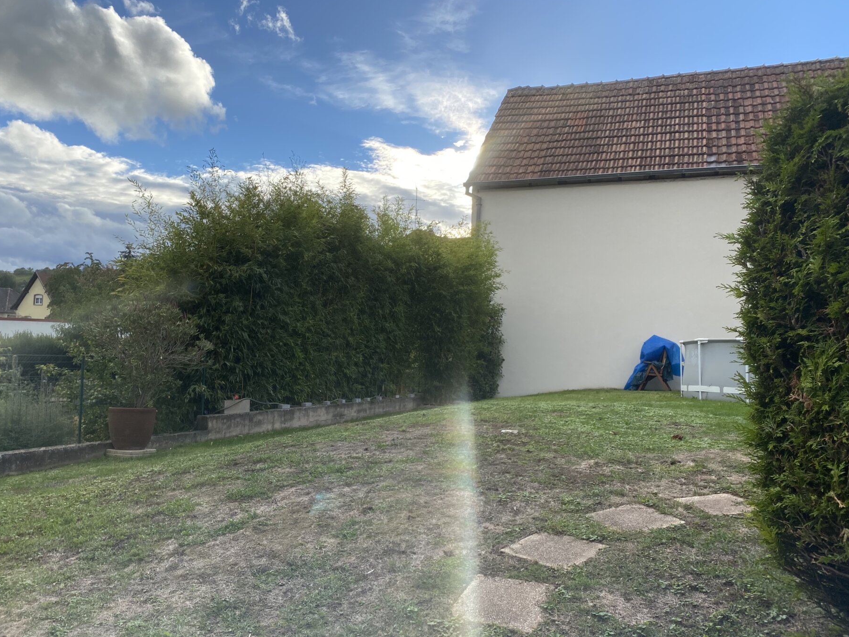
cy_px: 337
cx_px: 393
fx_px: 711
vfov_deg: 48.2
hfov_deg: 61.6
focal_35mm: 29
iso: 32
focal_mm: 4.25
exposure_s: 1/1898
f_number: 1.8
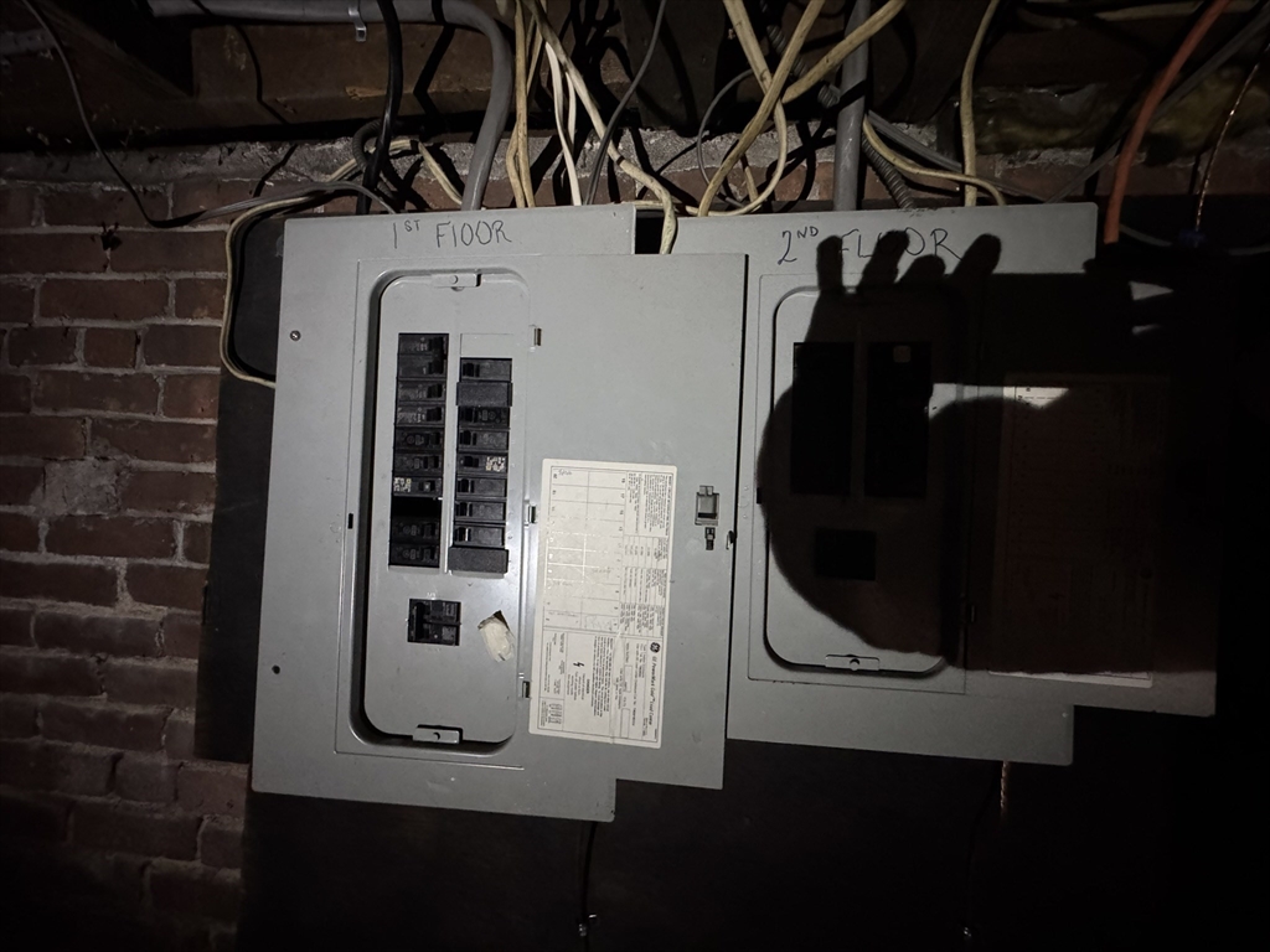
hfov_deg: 102.1
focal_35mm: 14
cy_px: 476
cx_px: 635
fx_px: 514
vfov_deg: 85.7
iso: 1250
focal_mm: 2.22
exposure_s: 1/41
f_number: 2.2
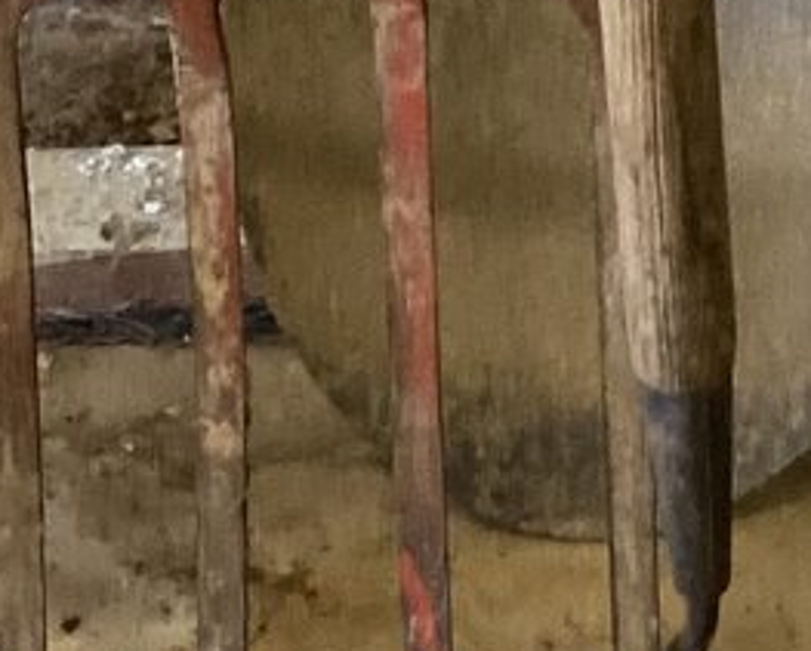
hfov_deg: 11.0
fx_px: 4181
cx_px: 686
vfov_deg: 8.7
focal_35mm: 174
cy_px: -319
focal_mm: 3.3
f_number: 2.4
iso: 250
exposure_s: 1/60
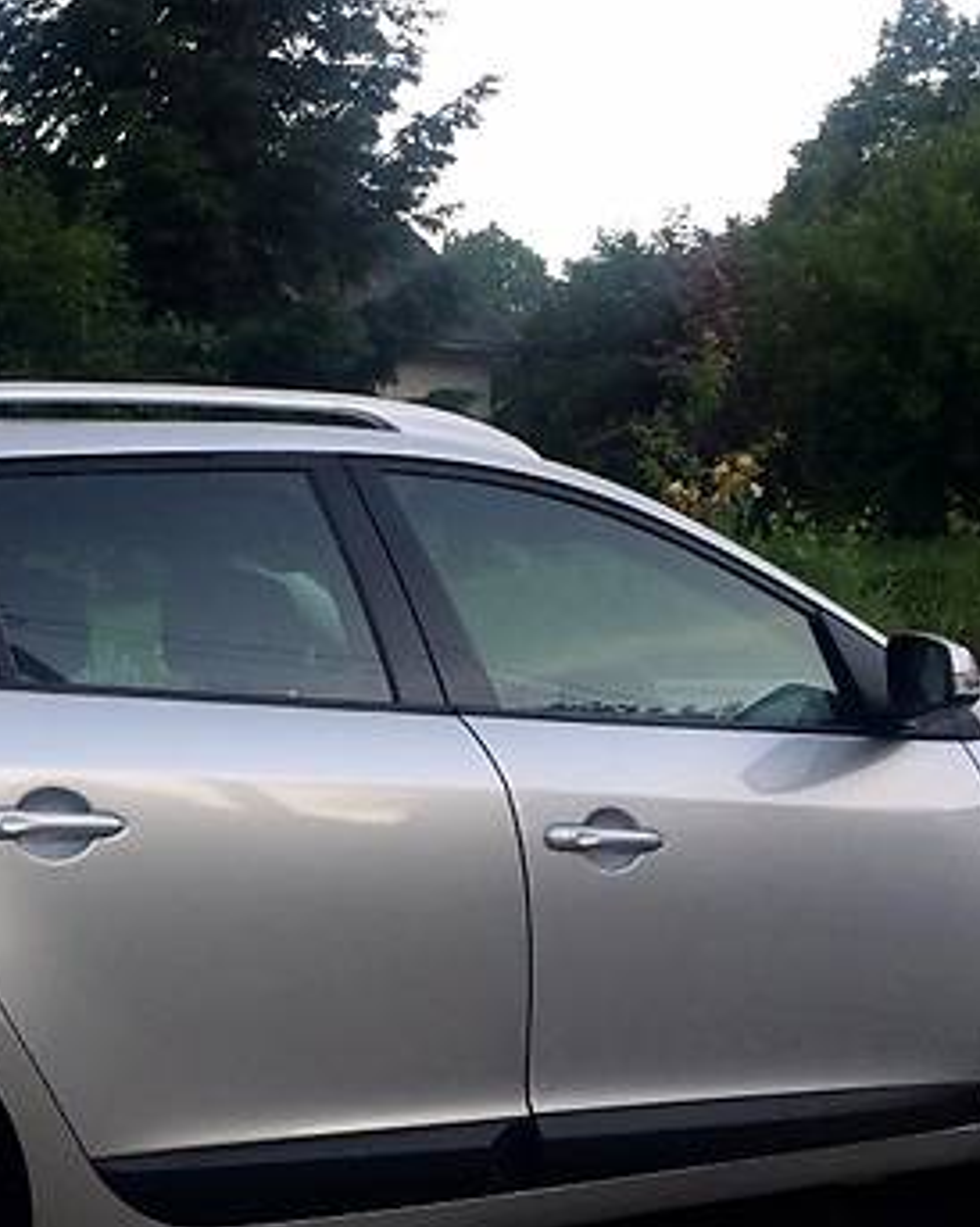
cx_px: 143
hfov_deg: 22.7
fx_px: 2395
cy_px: 841
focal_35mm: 66
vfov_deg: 28.5
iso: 64
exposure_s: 1/100
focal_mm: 4.2
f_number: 2.2
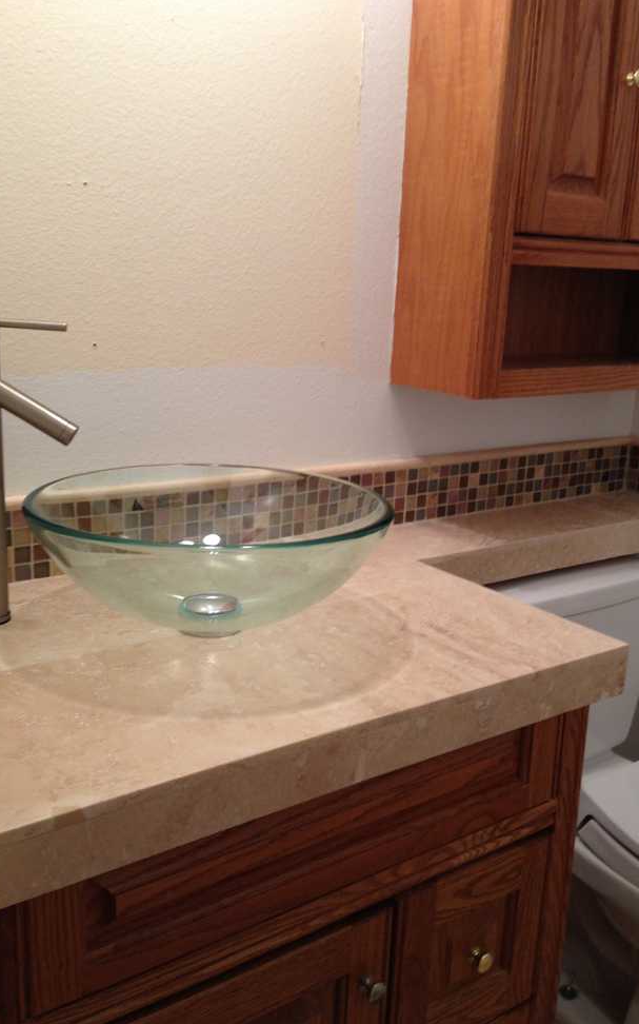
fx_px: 1004
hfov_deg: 35.3
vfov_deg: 54.0
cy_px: 507
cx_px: 318
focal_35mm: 36
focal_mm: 4.13
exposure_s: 1/20
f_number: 2.4
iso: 100
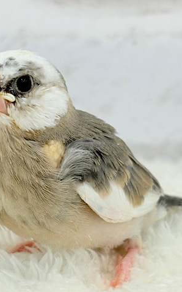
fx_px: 587
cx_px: 45
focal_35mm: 74
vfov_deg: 27.9
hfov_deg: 17.5
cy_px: 146
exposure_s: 1/50
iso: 32
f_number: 1.6
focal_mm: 5.96
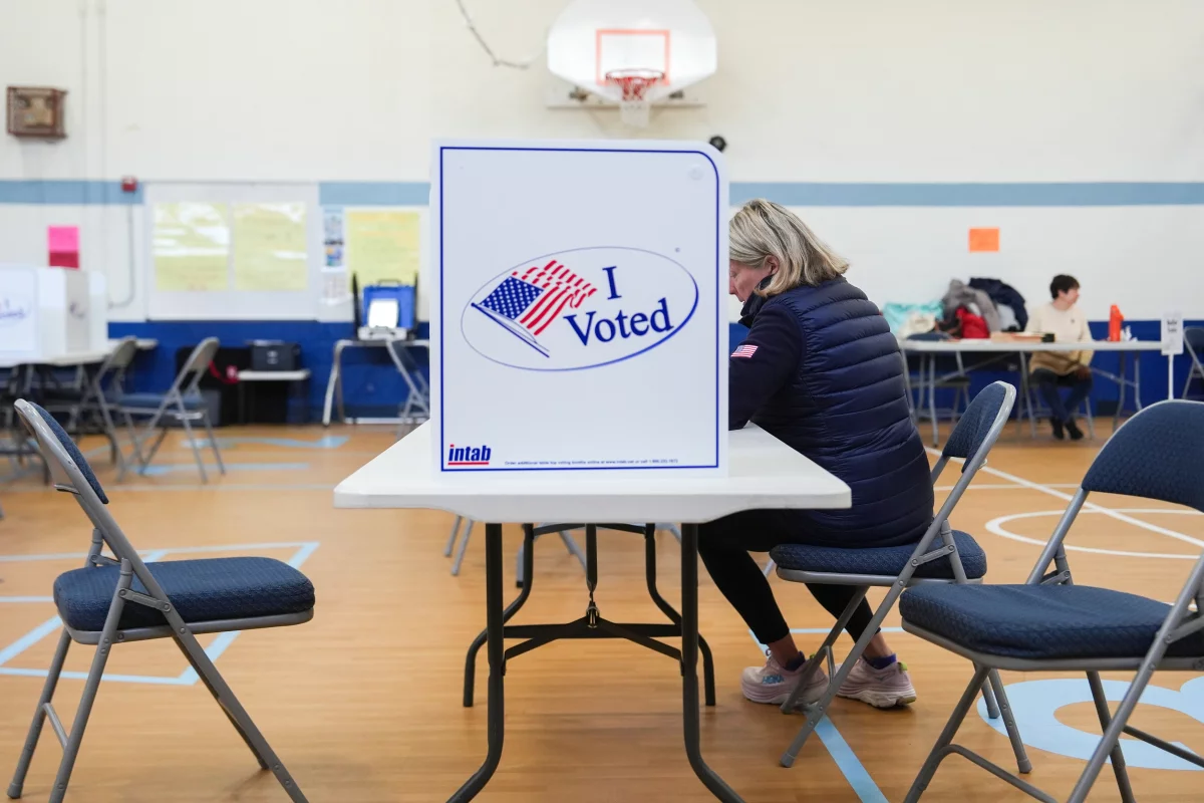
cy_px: 402
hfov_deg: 43.6
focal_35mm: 45
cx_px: 602
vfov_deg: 29.9
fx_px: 1505
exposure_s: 1/500
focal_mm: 45
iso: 2000
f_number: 2.8
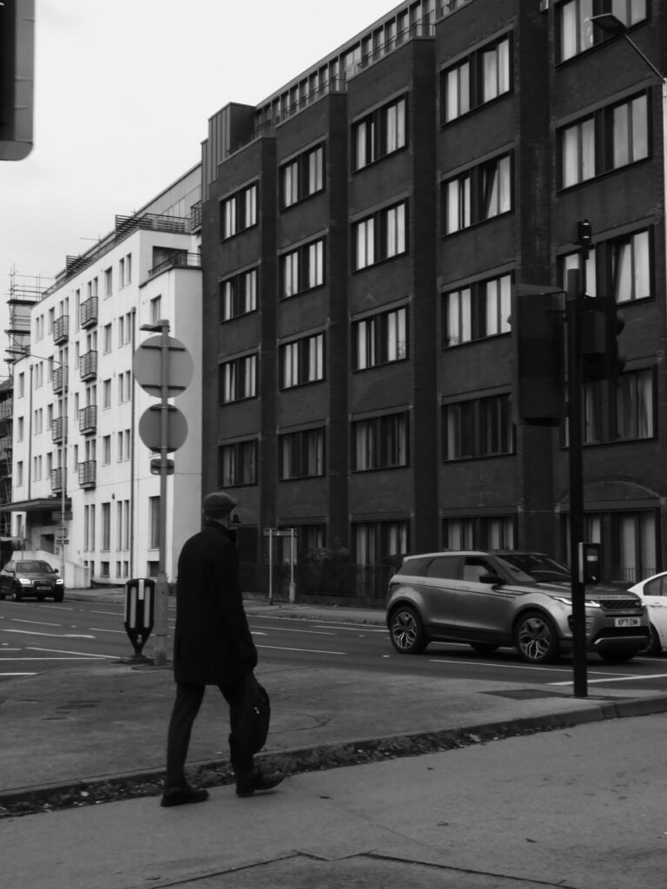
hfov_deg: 29.1
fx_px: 1285
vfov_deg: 38.2
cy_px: 444
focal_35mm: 50
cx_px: 334
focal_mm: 9
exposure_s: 1/160
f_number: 8
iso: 400
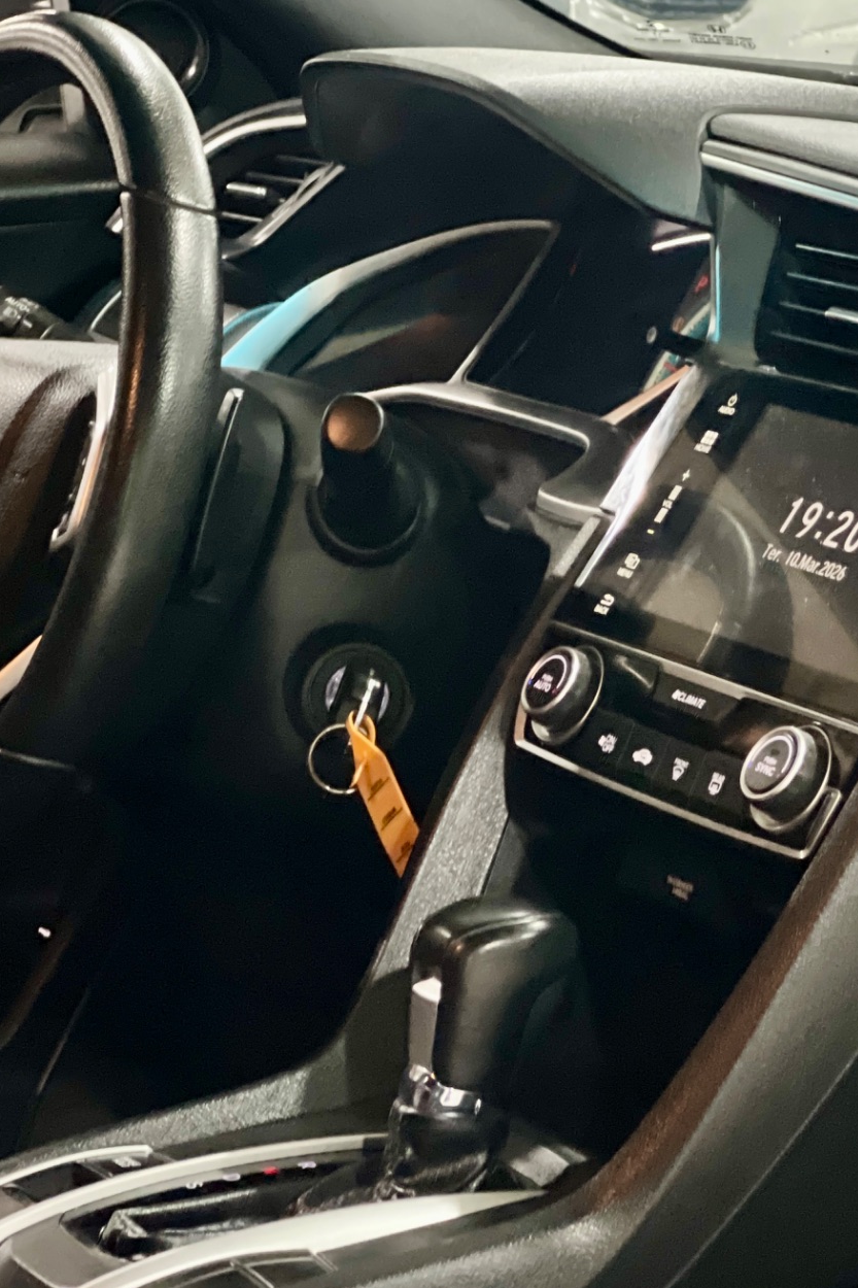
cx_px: 493
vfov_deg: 16.7
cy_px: 676
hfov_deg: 11.1
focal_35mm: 123
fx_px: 4398
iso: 1000
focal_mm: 9
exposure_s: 1/15
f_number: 2.8
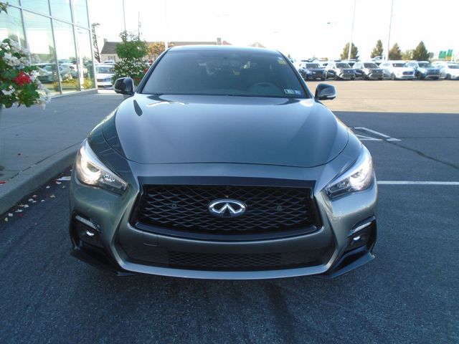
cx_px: 230
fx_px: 345
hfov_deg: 67.3
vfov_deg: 53.1
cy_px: 172
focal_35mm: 26
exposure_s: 1/160
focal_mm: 4.6
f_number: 3.2
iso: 100
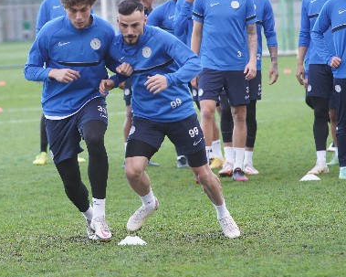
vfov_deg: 4.7
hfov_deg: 5.8
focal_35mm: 332
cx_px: 111
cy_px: 107
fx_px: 3399
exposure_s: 1/400
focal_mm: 200
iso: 2000
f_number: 4.5
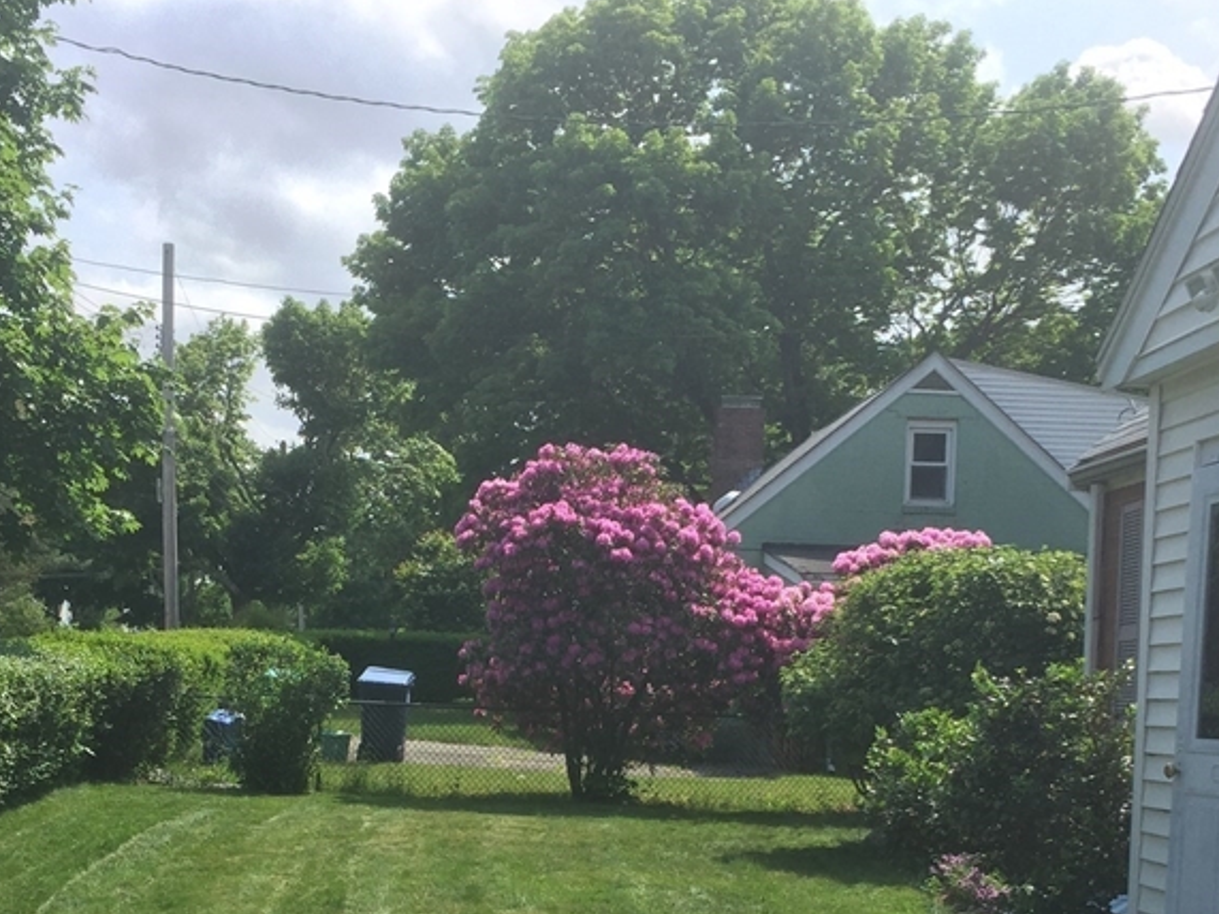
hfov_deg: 36.8
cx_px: 534
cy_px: 807
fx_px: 1831
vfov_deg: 27.1
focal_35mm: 52
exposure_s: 1/1319
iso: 32
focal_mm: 4.15
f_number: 2.2
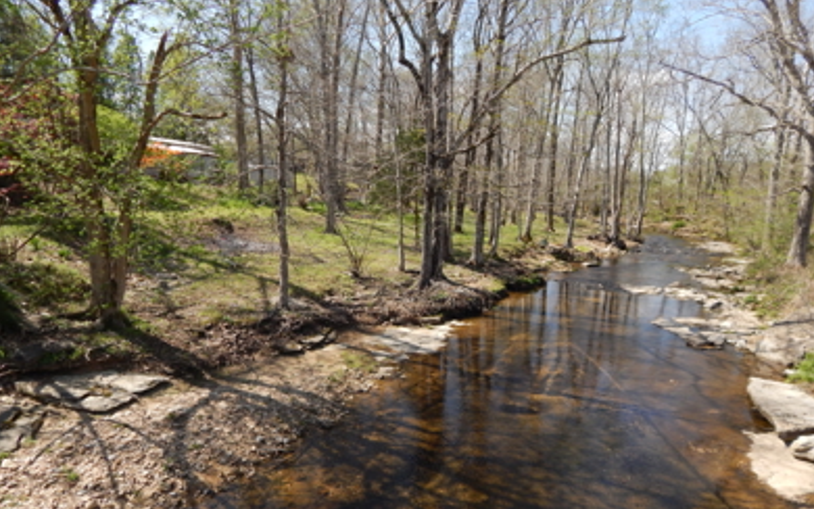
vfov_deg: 49.1
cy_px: 296
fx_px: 555
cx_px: 413
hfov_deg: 72.5
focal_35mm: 25
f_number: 3
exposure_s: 1/1250
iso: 200
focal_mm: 4
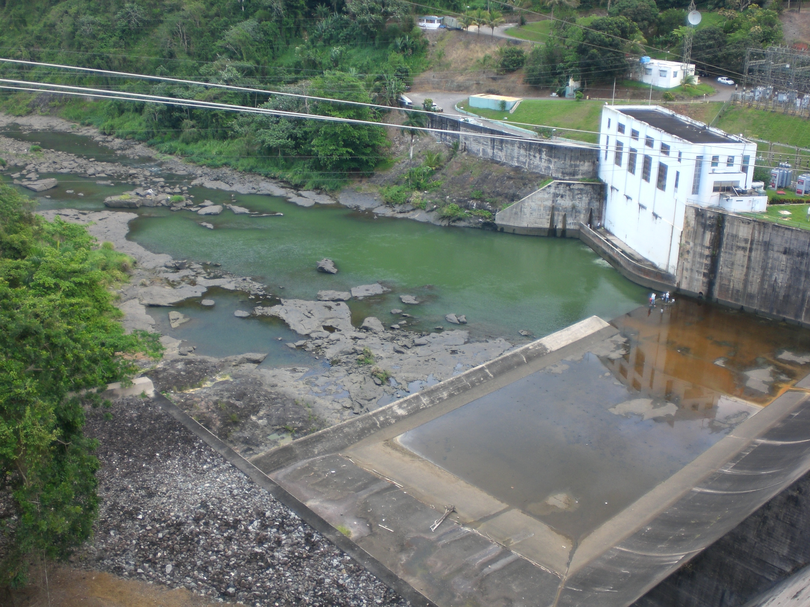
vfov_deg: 37.7
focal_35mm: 38
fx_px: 889
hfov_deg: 49.0
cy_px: 304
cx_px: 405
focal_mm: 6.3
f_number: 3.1
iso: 50
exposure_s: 1/200
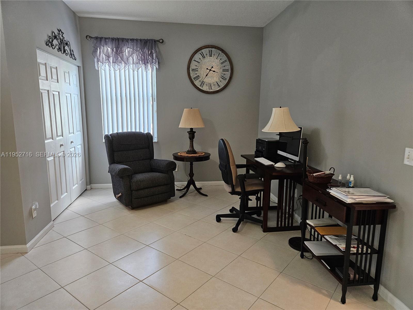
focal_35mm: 23
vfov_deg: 58.9
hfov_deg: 73.9
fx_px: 274
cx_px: 206
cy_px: 155
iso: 500
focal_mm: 5.4
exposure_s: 1/170
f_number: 1.8
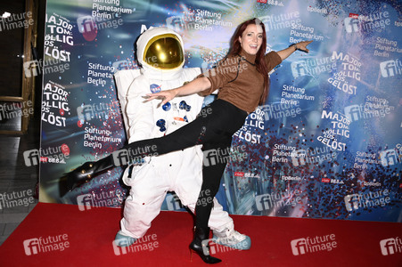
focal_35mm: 32
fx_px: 357
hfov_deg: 58.8
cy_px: 134
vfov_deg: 41.1
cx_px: 201
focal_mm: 32
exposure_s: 1/160
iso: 500
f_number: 5.6
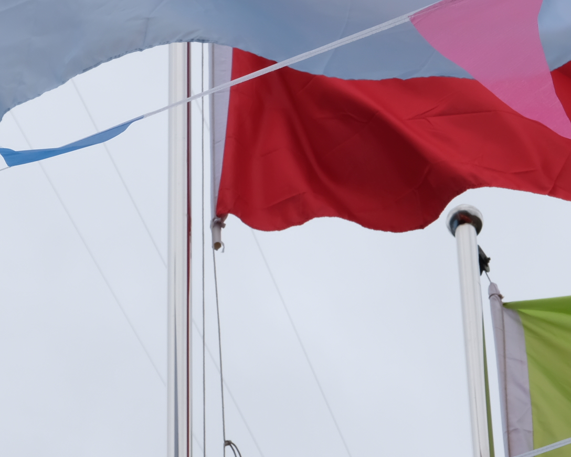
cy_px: 157
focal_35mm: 197
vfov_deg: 7.8
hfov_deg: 9.8
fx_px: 3330
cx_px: 318
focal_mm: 50.5
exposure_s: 1/400
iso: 400
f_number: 13
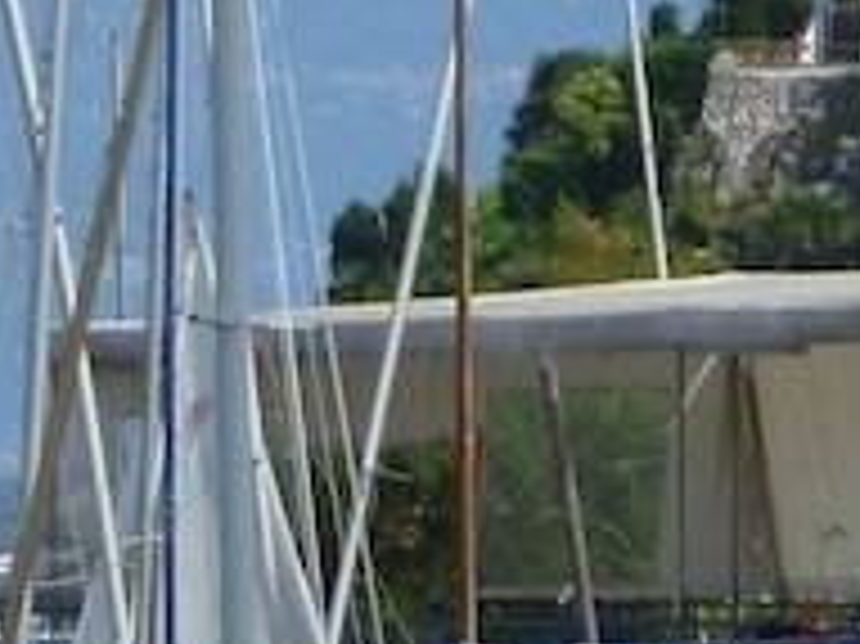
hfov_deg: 3.0
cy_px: 1004
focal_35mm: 669
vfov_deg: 2.2
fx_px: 16610
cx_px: 180
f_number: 5.9
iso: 80
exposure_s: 1/320
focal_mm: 21.5
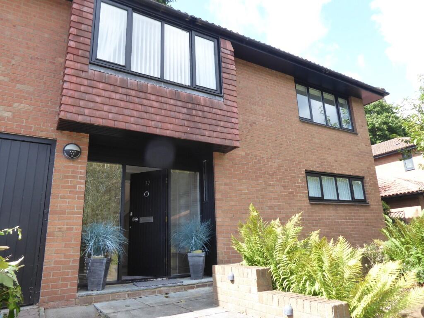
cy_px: 159
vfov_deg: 54.9
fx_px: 306
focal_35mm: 25
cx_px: 212
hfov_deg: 69.4
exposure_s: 1/160
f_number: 3.3
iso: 125
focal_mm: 4.3
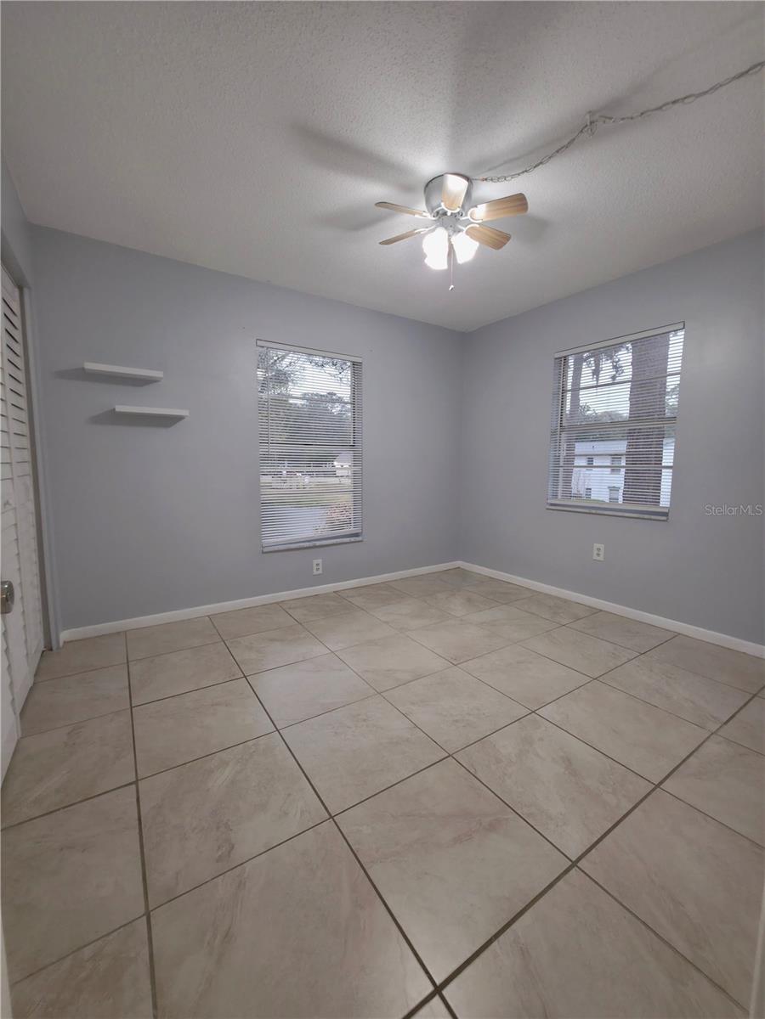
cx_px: 382
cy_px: 510
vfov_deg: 106.2
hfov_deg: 89.9
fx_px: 383
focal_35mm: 13
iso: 100
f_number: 1.9
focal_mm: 2.2
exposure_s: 1/40
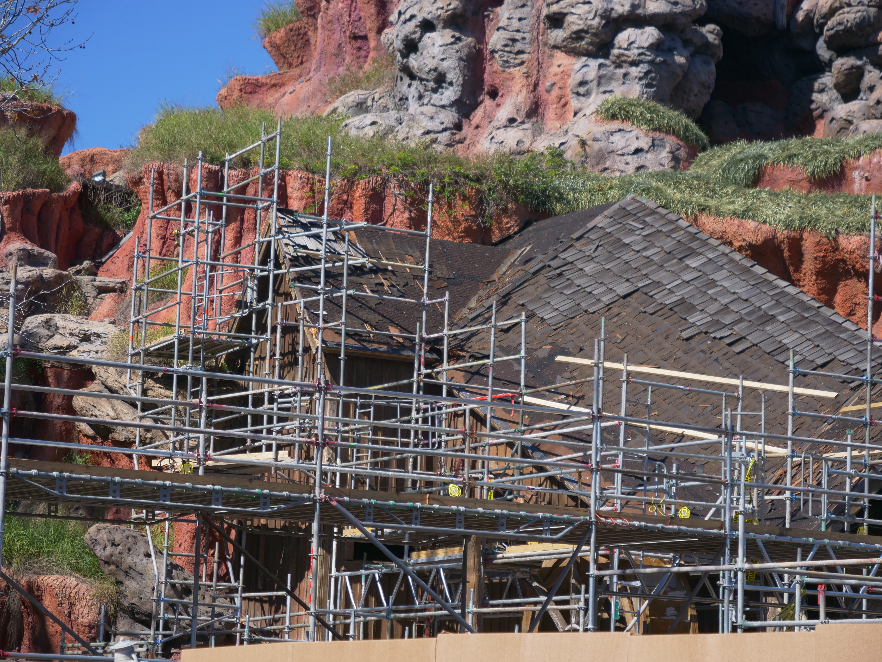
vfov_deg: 12.3
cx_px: 441
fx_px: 3058
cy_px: 331
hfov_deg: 16.4
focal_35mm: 120
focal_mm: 60
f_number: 4
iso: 200
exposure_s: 1/1300
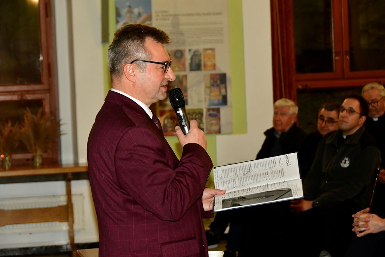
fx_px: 1316
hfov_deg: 16.7
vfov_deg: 11.1
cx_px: 192
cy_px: 128
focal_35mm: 123
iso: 2500
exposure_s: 1/60
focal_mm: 82
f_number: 6.3
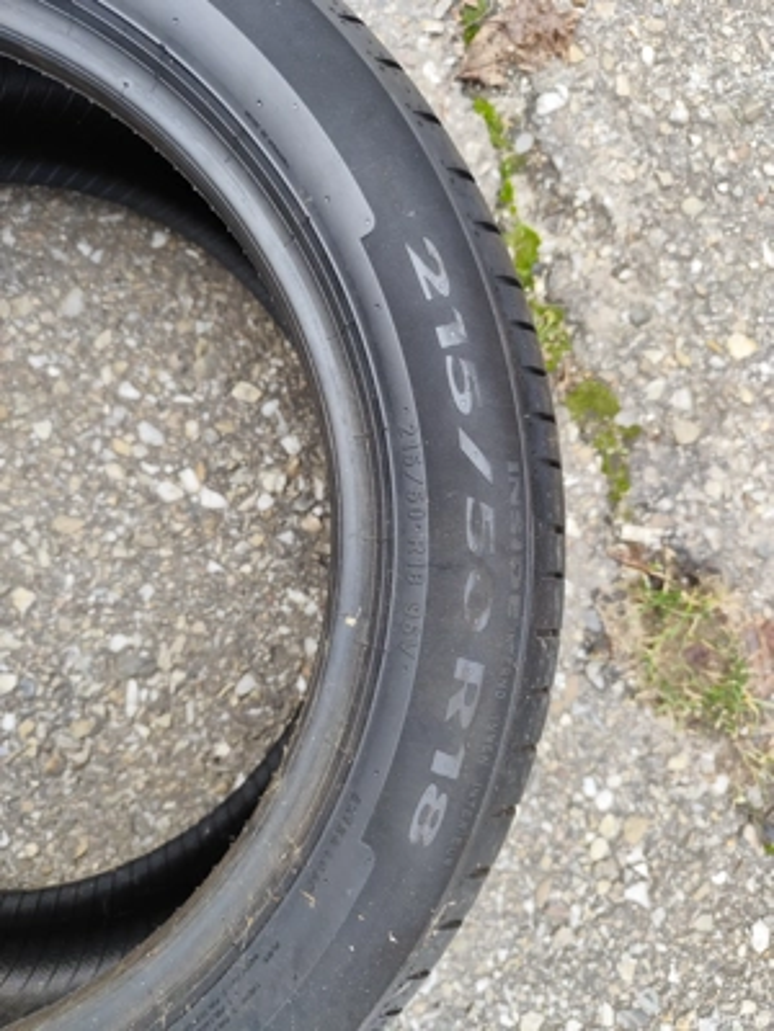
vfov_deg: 73.9
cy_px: 516
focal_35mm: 23
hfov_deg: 58.9
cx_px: 387
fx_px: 686
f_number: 1.65
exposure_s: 1/100
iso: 200
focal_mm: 6.19
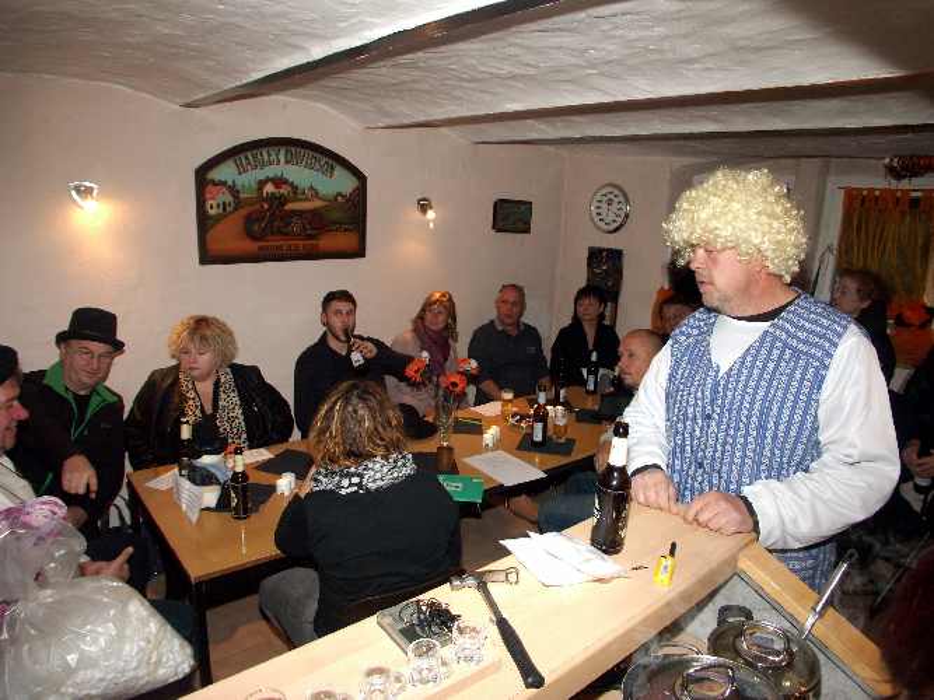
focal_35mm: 22
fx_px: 593
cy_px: 350
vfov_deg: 61.1
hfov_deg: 76.4
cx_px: 467
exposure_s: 1/50
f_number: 2.8
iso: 200
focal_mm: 5.76
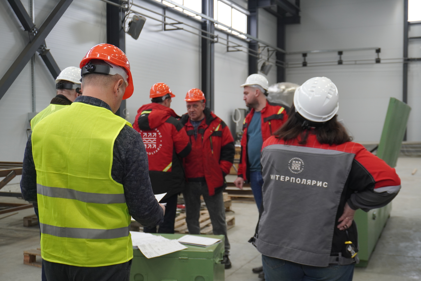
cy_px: 140
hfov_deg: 42.3
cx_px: 210
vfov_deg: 28.9
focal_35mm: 46
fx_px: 544
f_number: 5
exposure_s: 1/160
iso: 640
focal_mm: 31
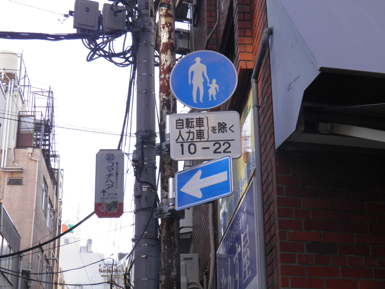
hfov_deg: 31.2
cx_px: 192
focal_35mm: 62
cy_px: 144
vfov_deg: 23.7
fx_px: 690
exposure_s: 1/60
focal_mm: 11.2
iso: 100
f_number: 6
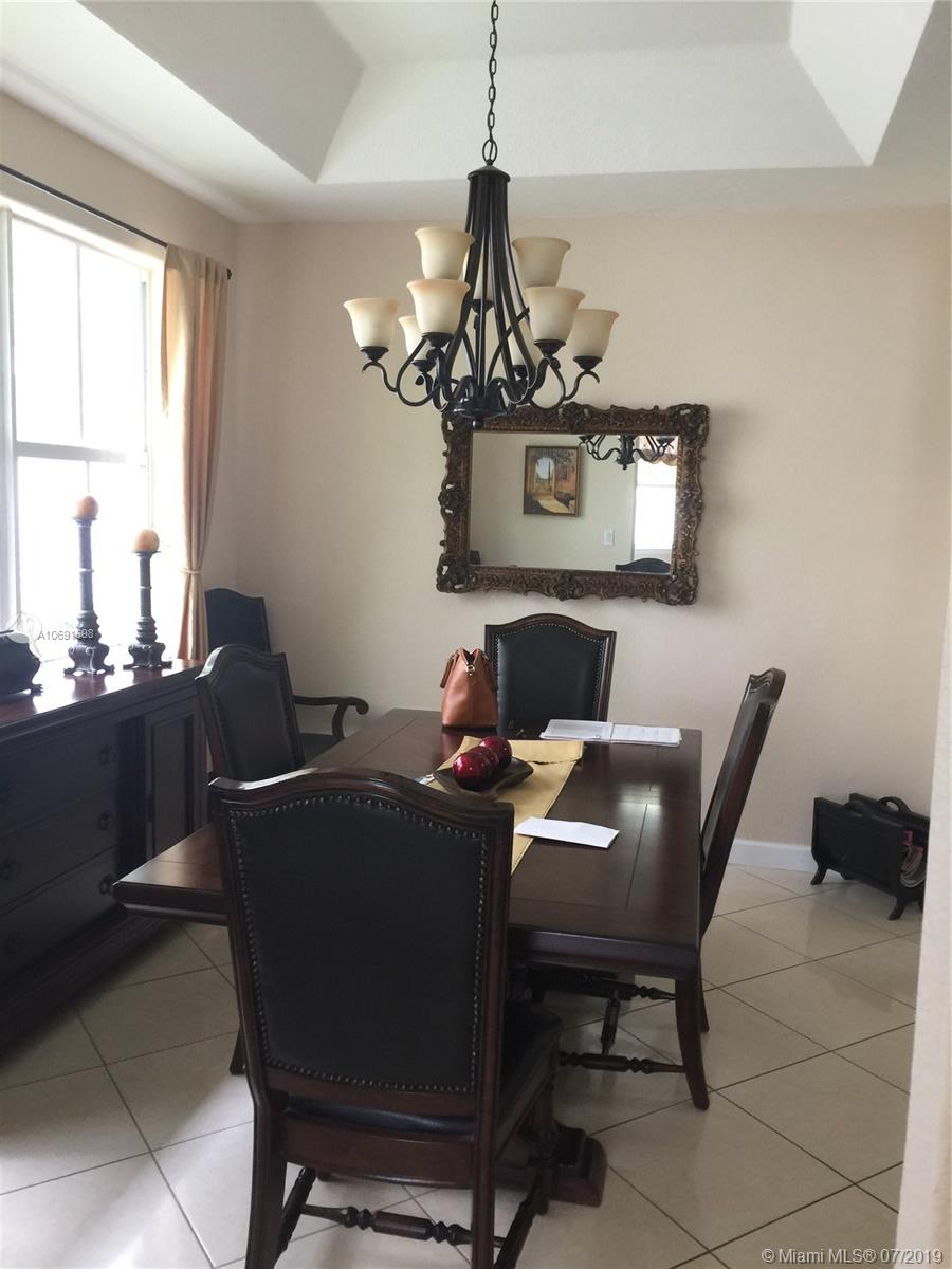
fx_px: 1063
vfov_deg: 61.7
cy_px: 634
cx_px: 476
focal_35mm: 29
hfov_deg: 48.2
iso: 50
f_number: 2.2
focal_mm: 4.15
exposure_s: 1/15
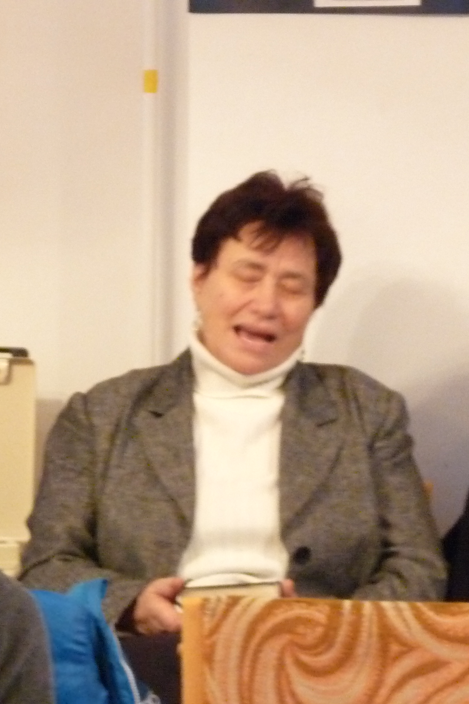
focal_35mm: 164
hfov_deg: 8.4
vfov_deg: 12.5
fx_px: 3205
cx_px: 381
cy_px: 352
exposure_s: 1/15
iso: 800
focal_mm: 14.9
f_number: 3.4
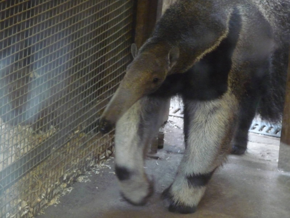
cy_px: 109
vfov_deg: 9.4
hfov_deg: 12.5
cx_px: 145
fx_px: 1324
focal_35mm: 158
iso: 800
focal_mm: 27.1
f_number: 4.8
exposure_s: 1/80
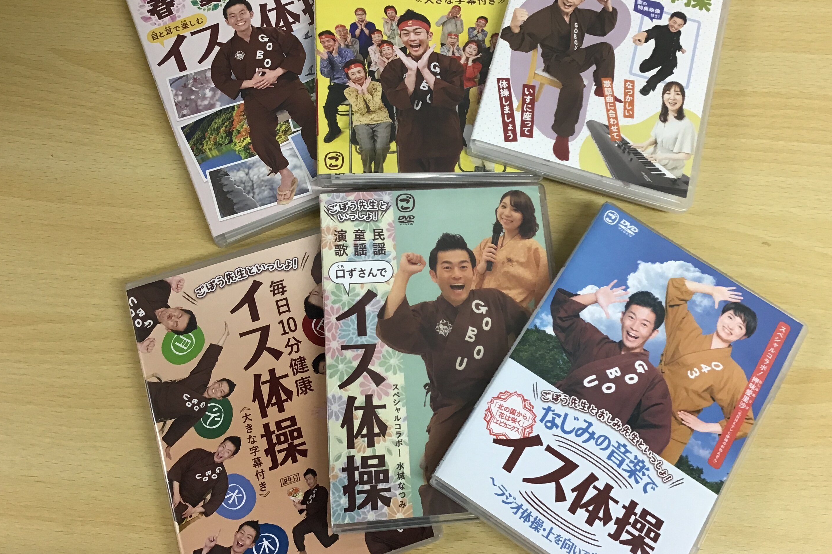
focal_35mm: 37
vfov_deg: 35.9
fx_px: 855
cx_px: 465
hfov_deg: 51.8
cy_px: 245
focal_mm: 3.3
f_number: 2.4
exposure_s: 1/30
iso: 50
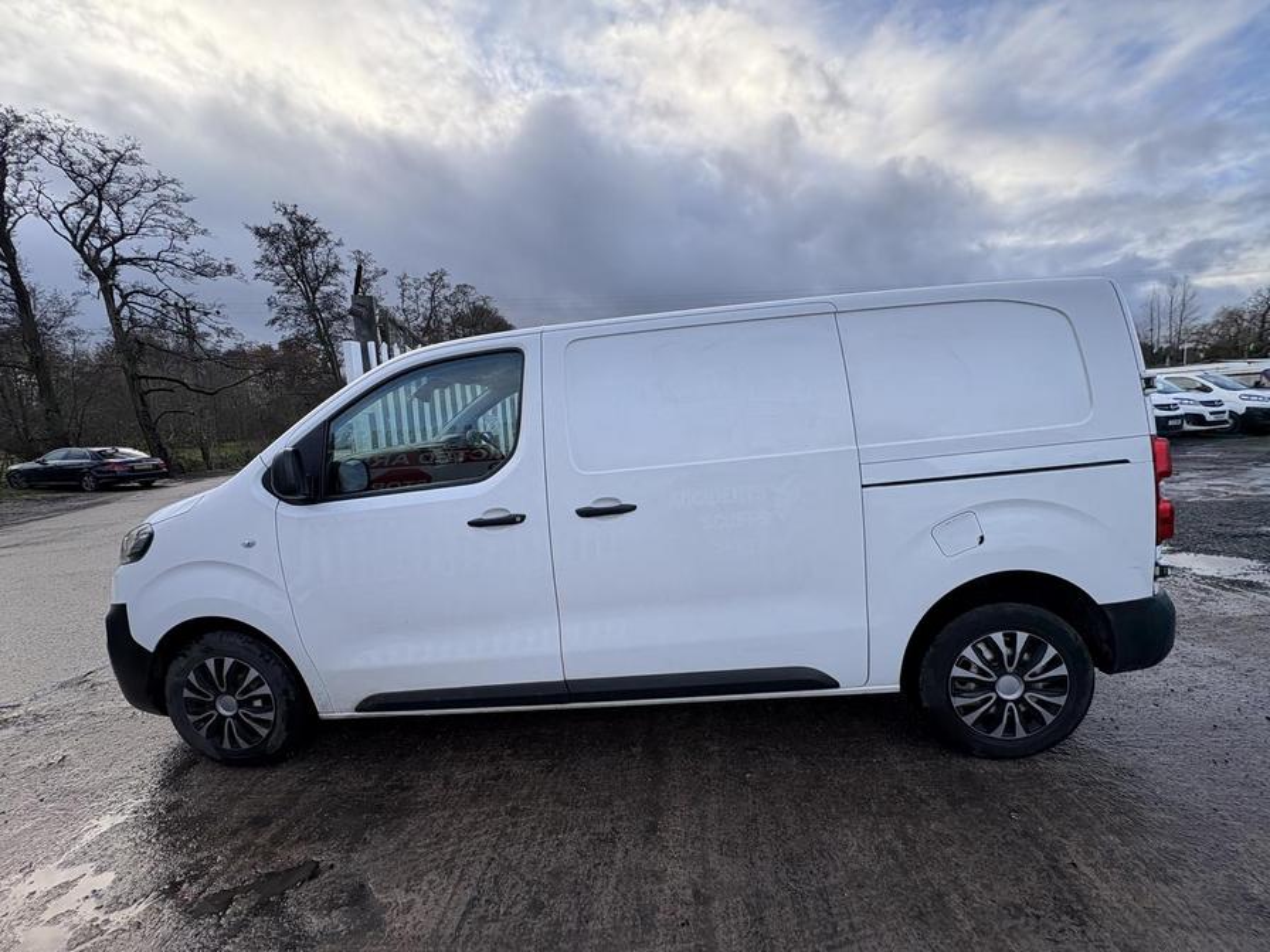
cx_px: 635
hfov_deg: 102.1
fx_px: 514
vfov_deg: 85.7
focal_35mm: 14
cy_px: 476
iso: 40
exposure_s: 1/430
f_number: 2.2
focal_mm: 2.22
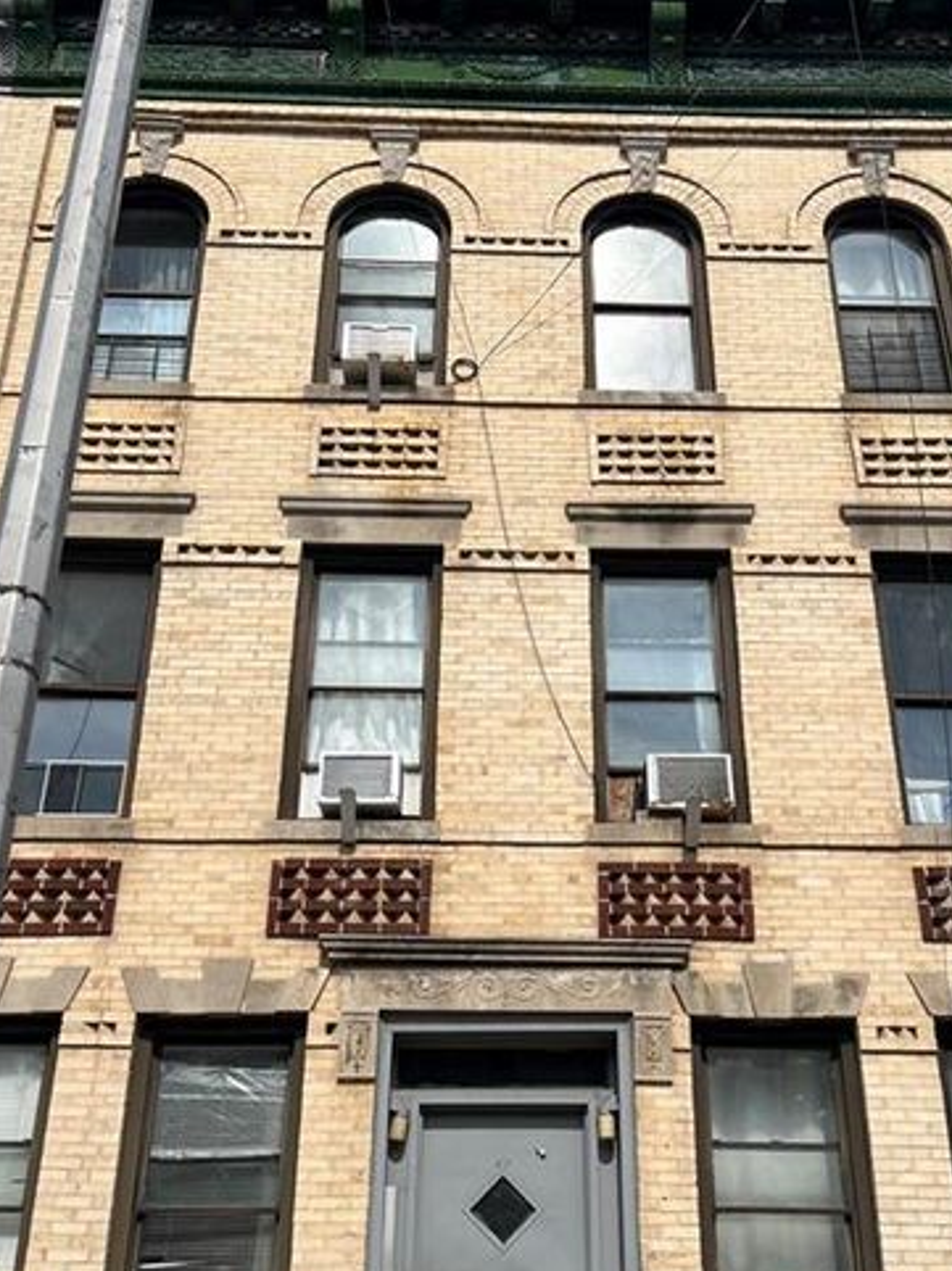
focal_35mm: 36
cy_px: 790
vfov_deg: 50.9
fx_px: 1321
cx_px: 509
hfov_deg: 39.6
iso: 50
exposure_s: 1/6579
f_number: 1.5
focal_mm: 5.7
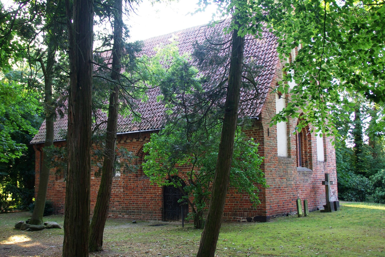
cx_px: 192
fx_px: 449
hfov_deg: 46.4
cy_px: 128
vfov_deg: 31.9
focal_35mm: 42
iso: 100
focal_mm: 28
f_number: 4
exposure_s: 1/15
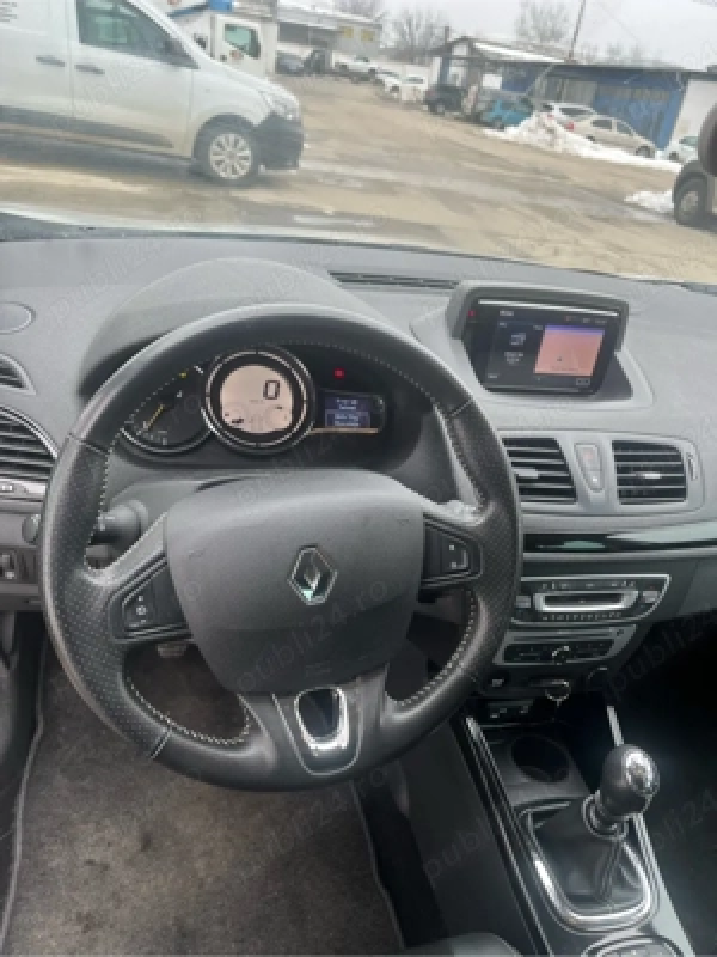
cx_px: 358
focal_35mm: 26
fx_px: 718
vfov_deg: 67.3
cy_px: 478
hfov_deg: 53.1
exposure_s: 1/123
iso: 32
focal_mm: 5.1
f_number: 1.6
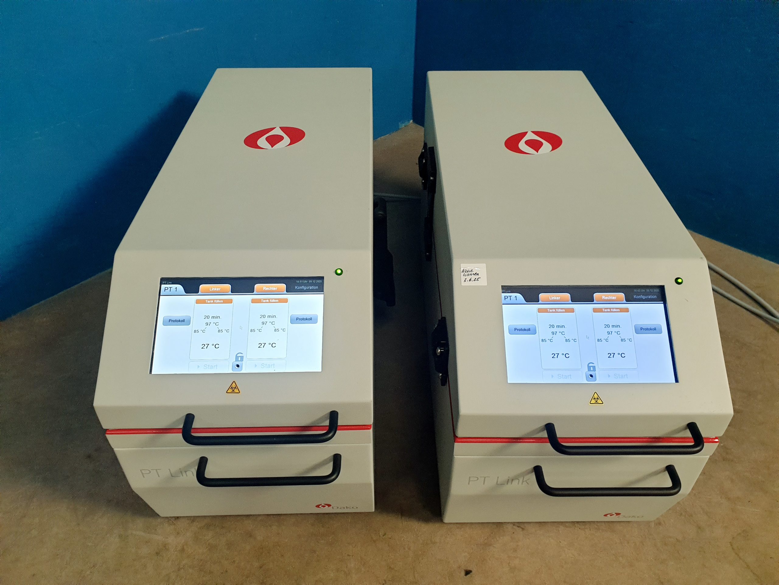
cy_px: 292
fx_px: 585
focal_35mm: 26
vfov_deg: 53.1
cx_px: 390
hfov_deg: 67.3
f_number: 2.4
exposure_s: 1/50
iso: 200
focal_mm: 4.3
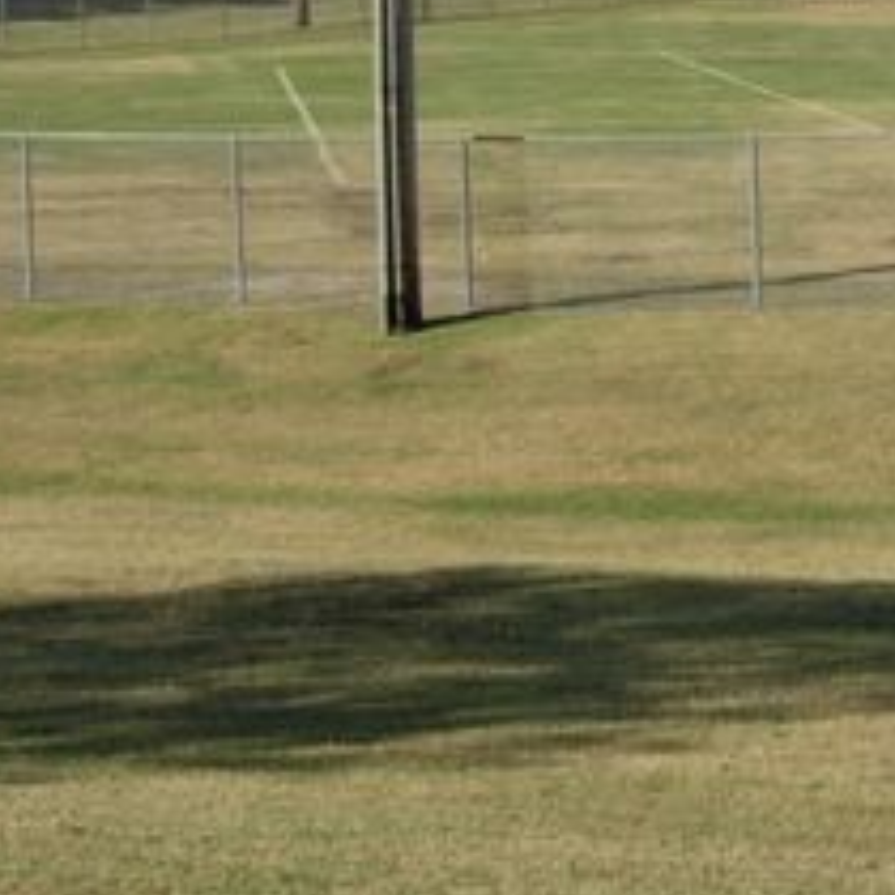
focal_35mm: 128
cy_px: 162
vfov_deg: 13.6
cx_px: 1377
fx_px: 3744
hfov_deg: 12.9
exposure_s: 1/703
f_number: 4.8
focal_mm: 7.8
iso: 64
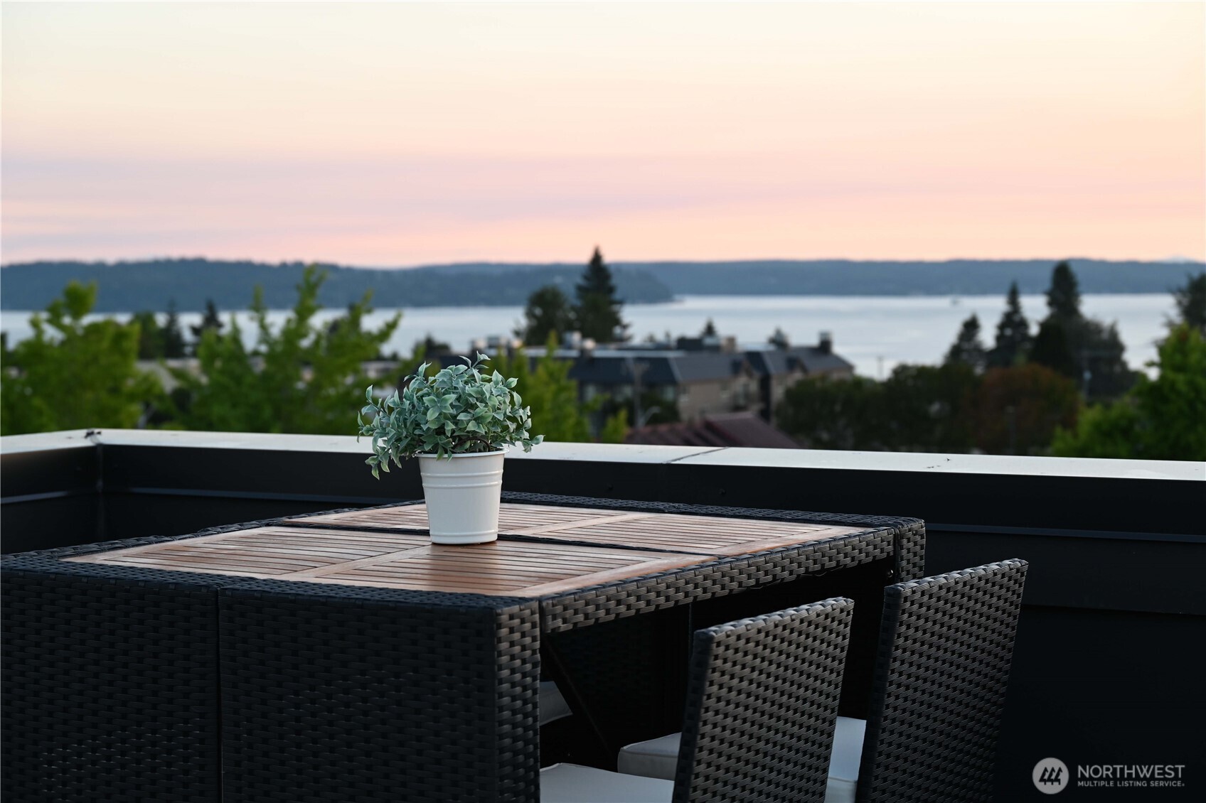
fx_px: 2478
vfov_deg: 18.4
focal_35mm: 74
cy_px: 402
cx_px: 603
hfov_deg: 27.3
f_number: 6
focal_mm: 74
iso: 560
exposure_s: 1/125
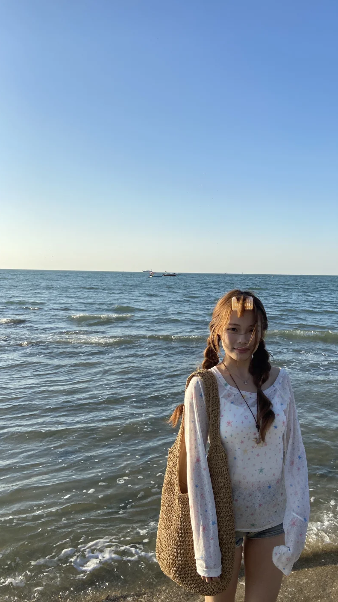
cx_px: 225
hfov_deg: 39.7
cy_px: 304
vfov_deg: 66.1
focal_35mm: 29
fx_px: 462
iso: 32
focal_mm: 4.25
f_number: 1.8
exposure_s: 1/2571
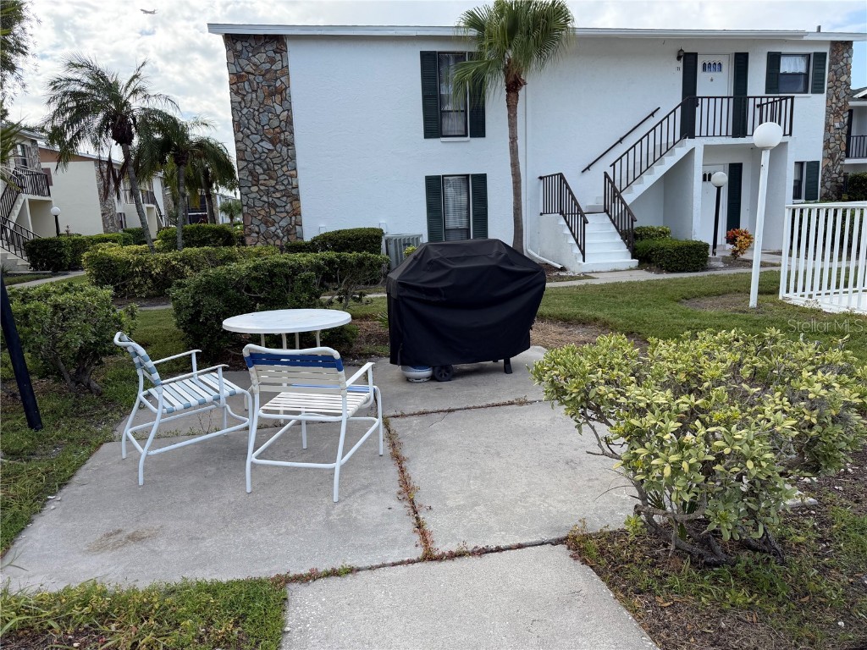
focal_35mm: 24
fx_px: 601
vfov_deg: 56.8
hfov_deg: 71.6
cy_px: 325
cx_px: 434
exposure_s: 1/2907
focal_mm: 6.76
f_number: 1.78
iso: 100
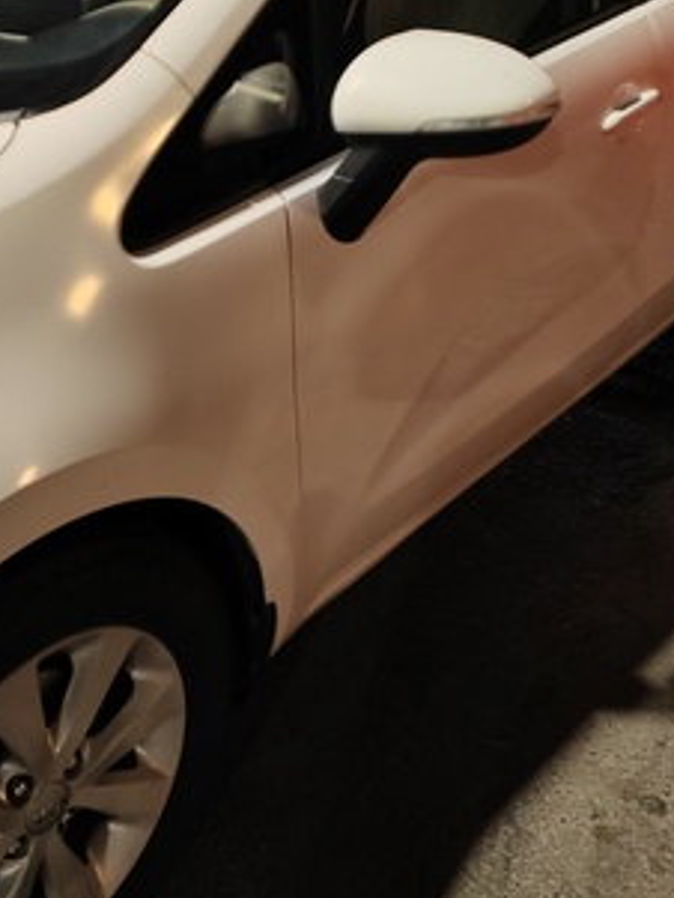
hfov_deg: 34.7
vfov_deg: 45.6
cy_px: 383
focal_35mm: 41
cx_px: 204
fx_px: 1064
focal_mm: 5.52
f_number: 1.9
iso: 640
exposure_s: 1/33
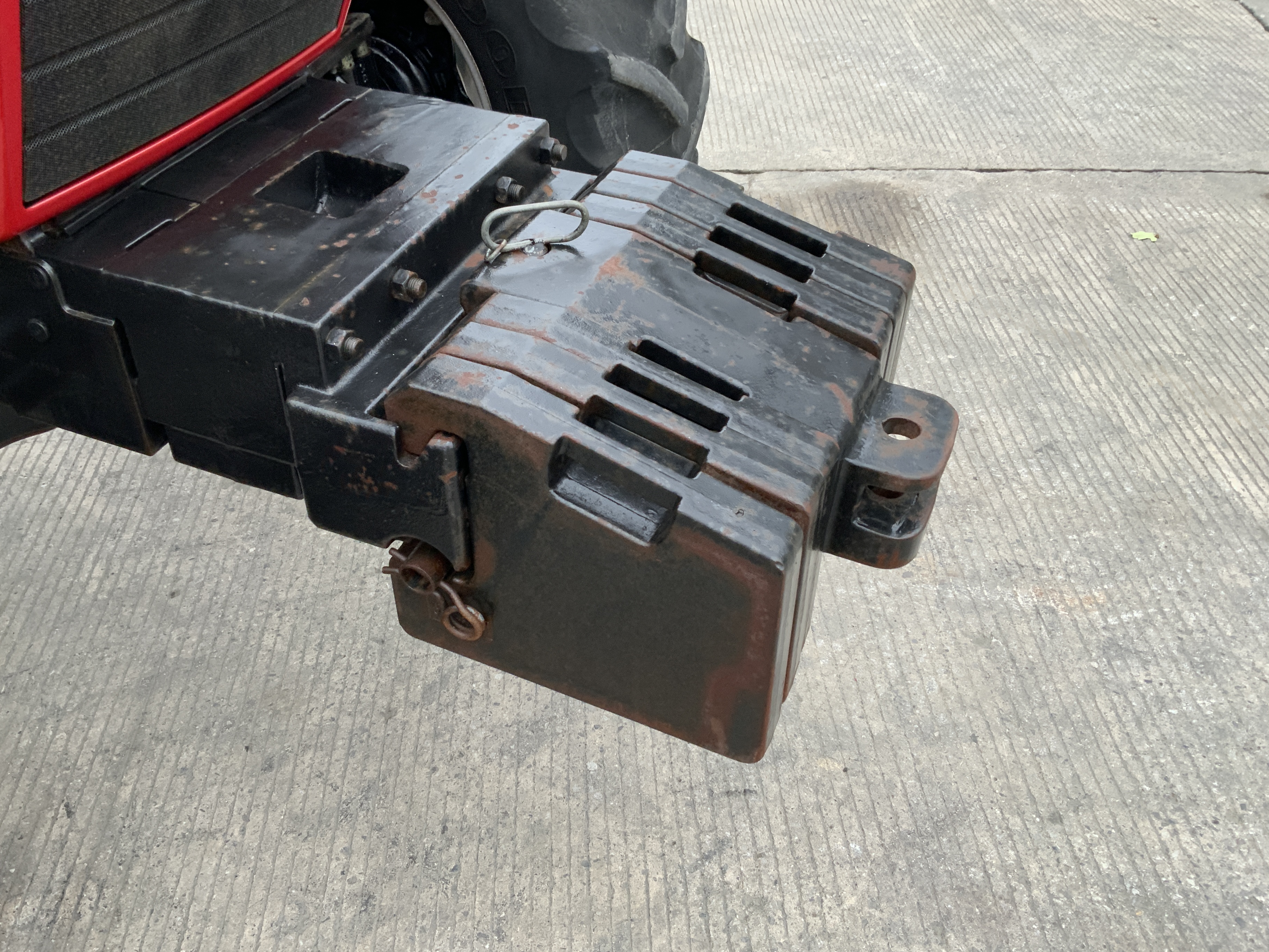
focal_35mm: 32
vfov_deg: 44.2
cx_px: 585
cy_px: 464
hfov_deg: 56.7
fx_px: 1173
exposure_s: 1/122
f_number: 1.8
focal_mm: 3
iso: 40
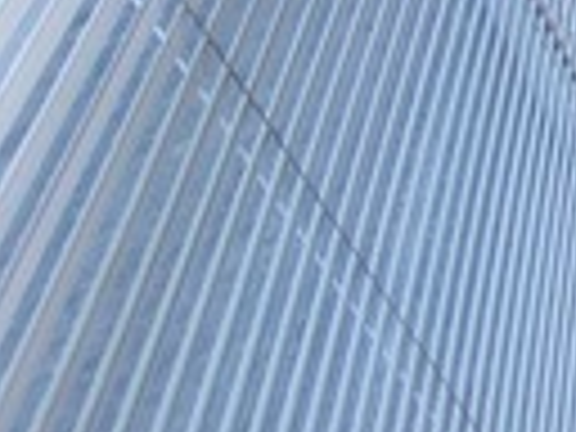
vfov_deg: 14.4
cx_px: 1436
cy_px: -616
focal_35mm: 65
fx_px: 1082
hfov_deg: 14.5
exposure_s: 1/60
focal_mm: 1.74
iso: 32
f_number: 2.2
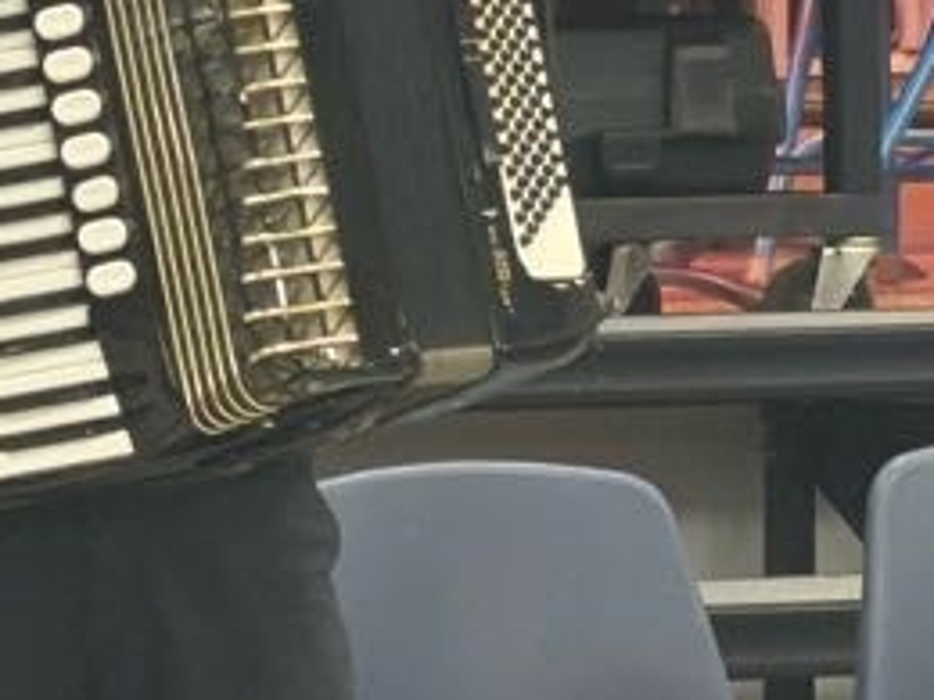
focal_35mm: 644
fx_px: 17376
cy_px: 2
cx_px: 93
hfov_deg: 3.1
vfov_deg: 2.3
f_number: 2.8
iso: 640
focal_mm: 16.89
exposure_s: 1/60
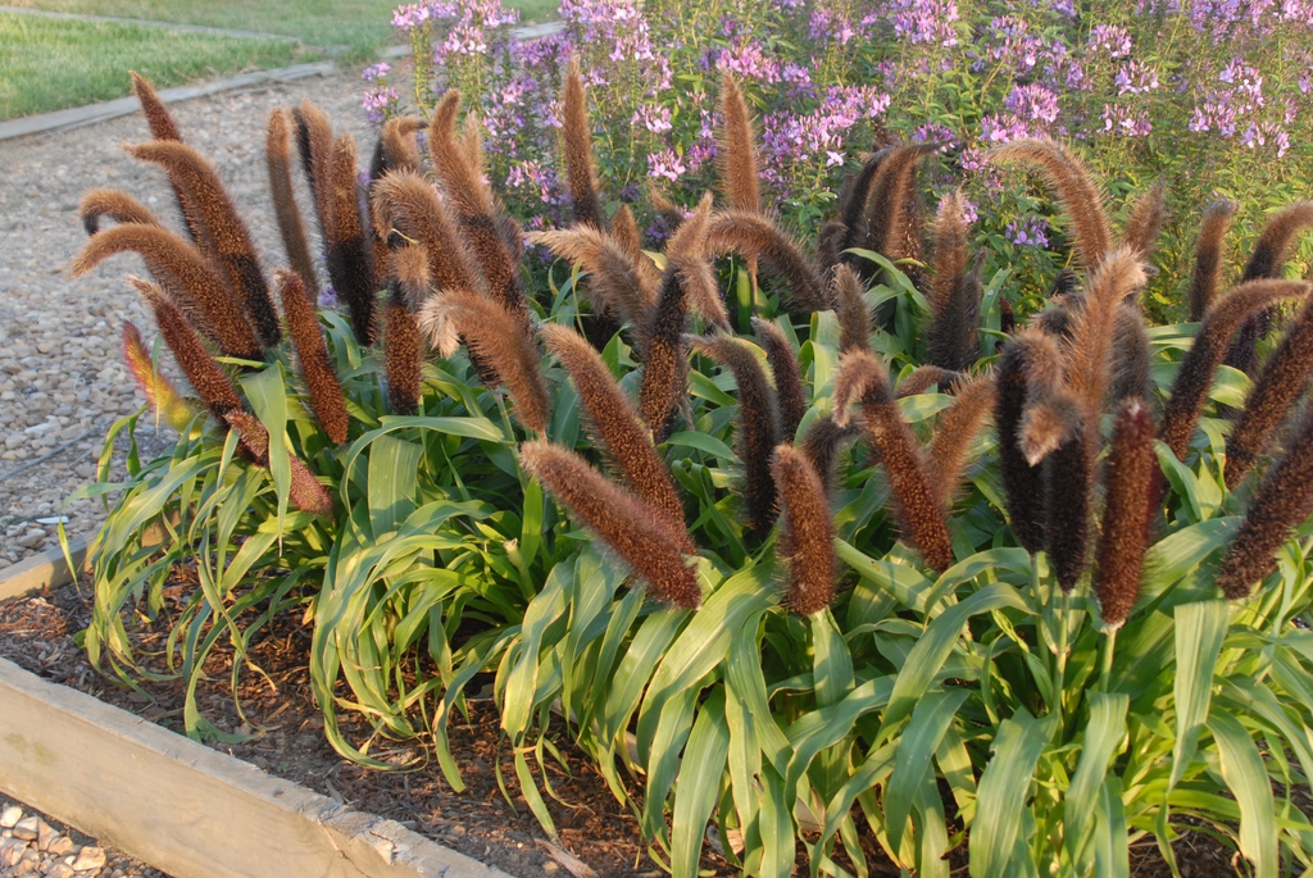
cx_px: 656
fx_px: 1643
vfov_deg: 29.9
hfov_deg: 43.6
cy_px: 439
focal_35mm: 45
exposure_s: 1/90
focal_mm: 30
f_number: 5
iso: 400
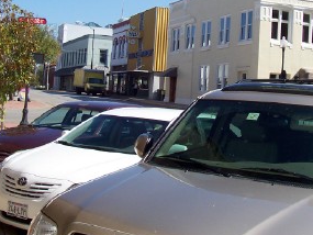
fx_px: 597
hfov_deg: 29.4
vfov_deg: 22.0
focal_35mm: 66
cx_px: 170
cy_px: 47
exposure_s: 1/500
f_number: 5.6
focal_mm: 5.6
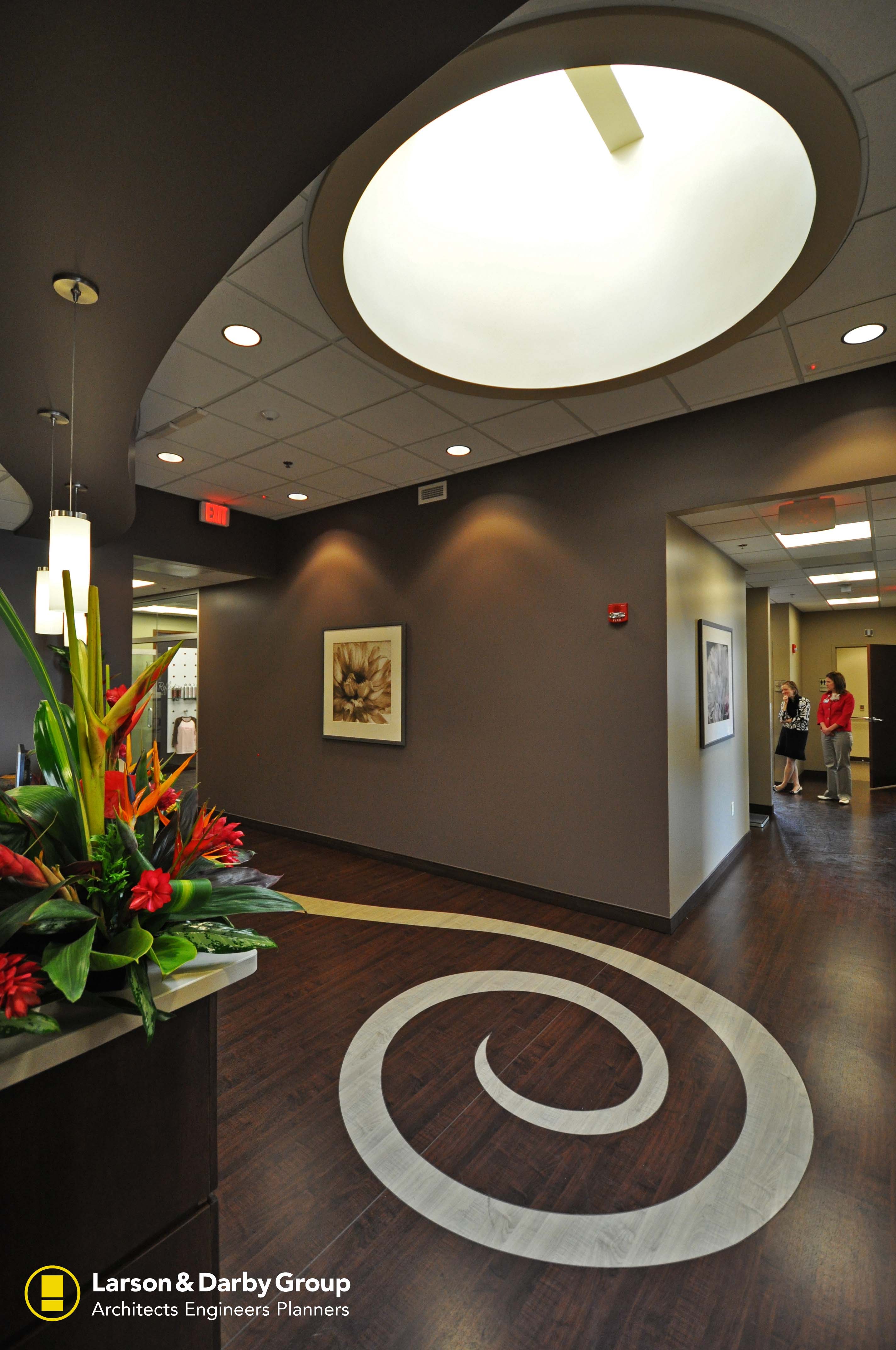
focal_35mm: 15
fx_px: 561
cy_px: 675
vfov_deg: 100.5
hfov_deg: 77.2
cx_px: 448
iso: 800
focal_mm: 10
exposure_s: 1/50
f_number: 3.5
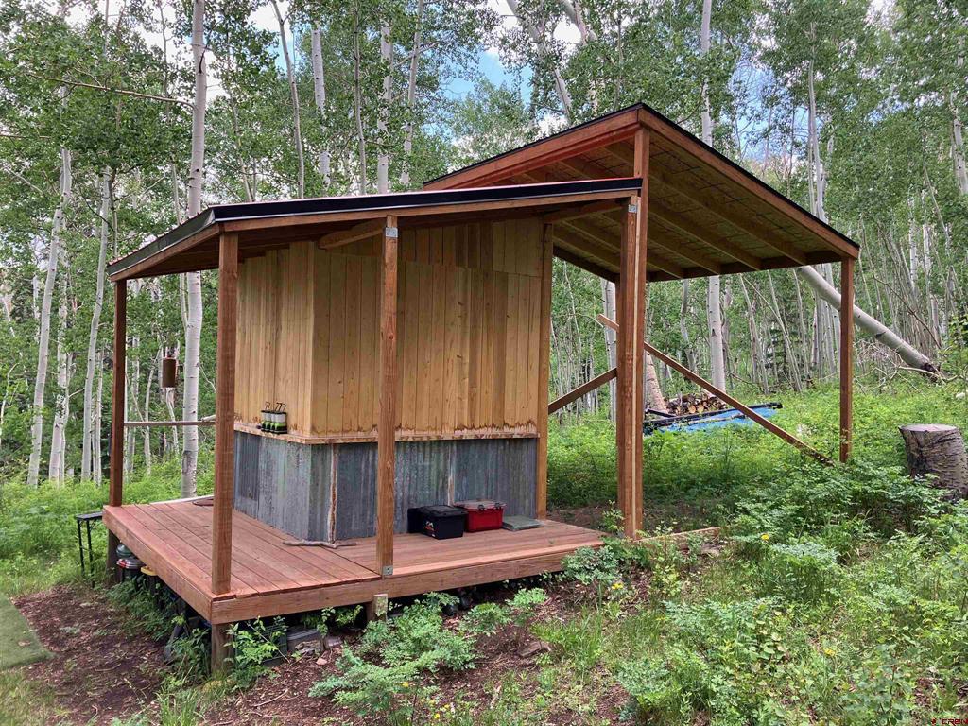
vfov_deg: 49.7
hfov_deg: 63.4
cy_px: 363
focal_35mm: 28
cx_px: 484
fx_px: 783
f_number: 1.8
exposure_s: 1/189
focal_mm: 3.99
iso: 25
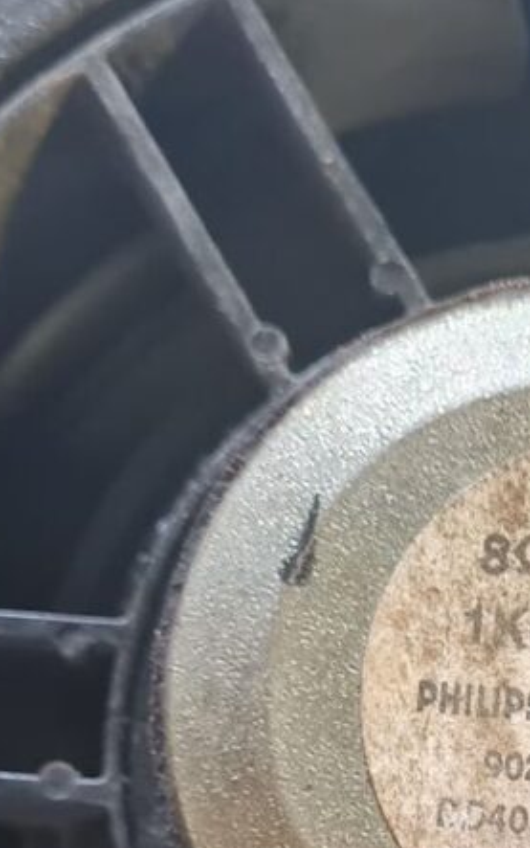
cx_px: 582
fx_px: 2010
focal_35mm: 87
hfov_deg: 14.7
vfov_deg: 22.8
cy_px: 871
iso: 500
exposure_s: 1/50
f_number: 1.8
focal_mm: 5.4
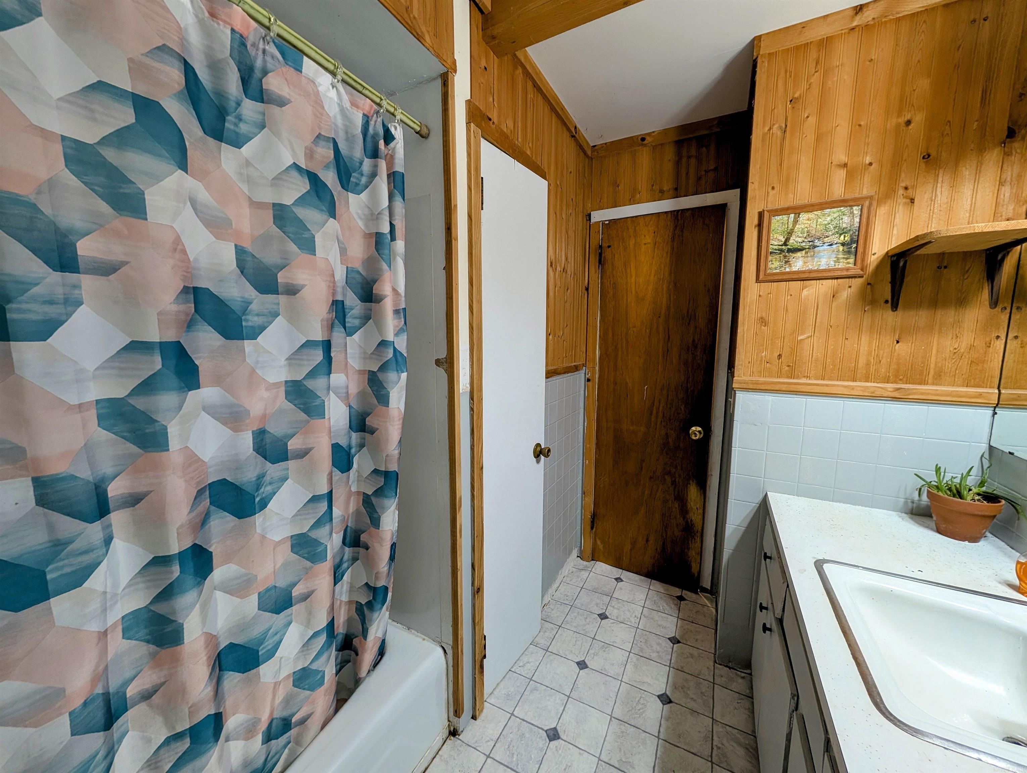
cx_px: 514
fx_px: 357
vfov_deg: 94.6
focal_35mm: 12
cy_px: 386
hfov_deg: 110.5
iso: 99
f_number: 1.7
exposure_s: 1/24
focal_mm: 2.02
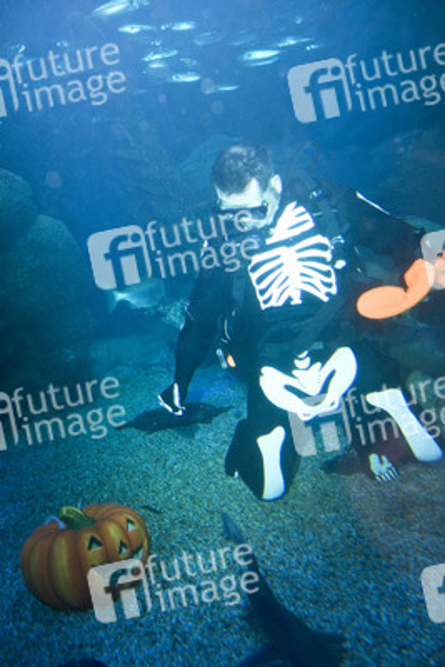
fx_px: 667
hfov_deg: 36.9
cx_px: 222
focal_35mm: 36
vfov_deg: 53.1
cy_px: 334
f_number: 4
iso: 2500
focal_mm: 36
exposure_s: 1/125
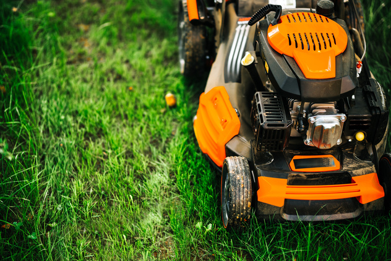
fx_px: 924
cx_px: 196
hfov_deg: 23.9
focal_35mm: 85
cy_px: 130
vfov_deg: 16.1
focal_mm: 85
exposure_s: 1/640
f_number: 1.4
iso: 200
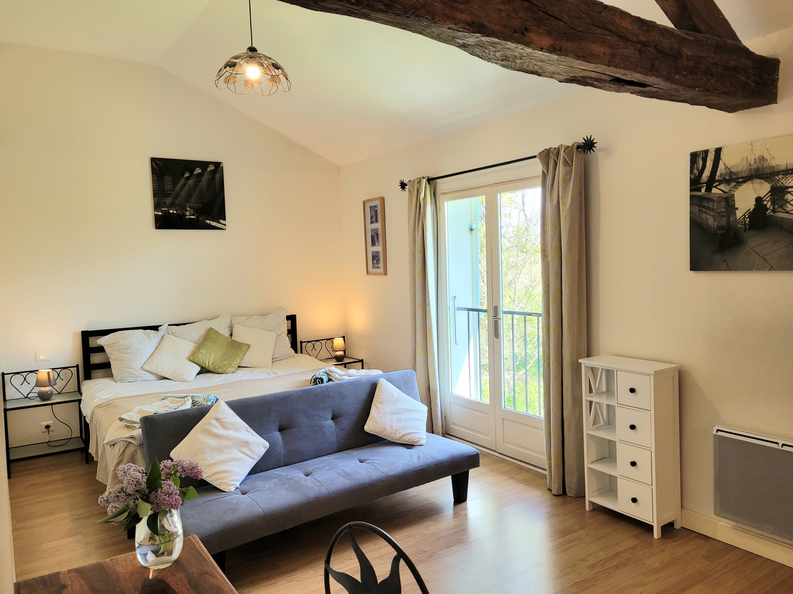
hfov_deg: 67.3
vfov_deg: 53.1
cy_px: 297
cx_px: 396
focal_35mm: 26
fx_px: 596
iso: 80
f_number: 1.8
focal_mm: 5.4
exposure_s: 1/100
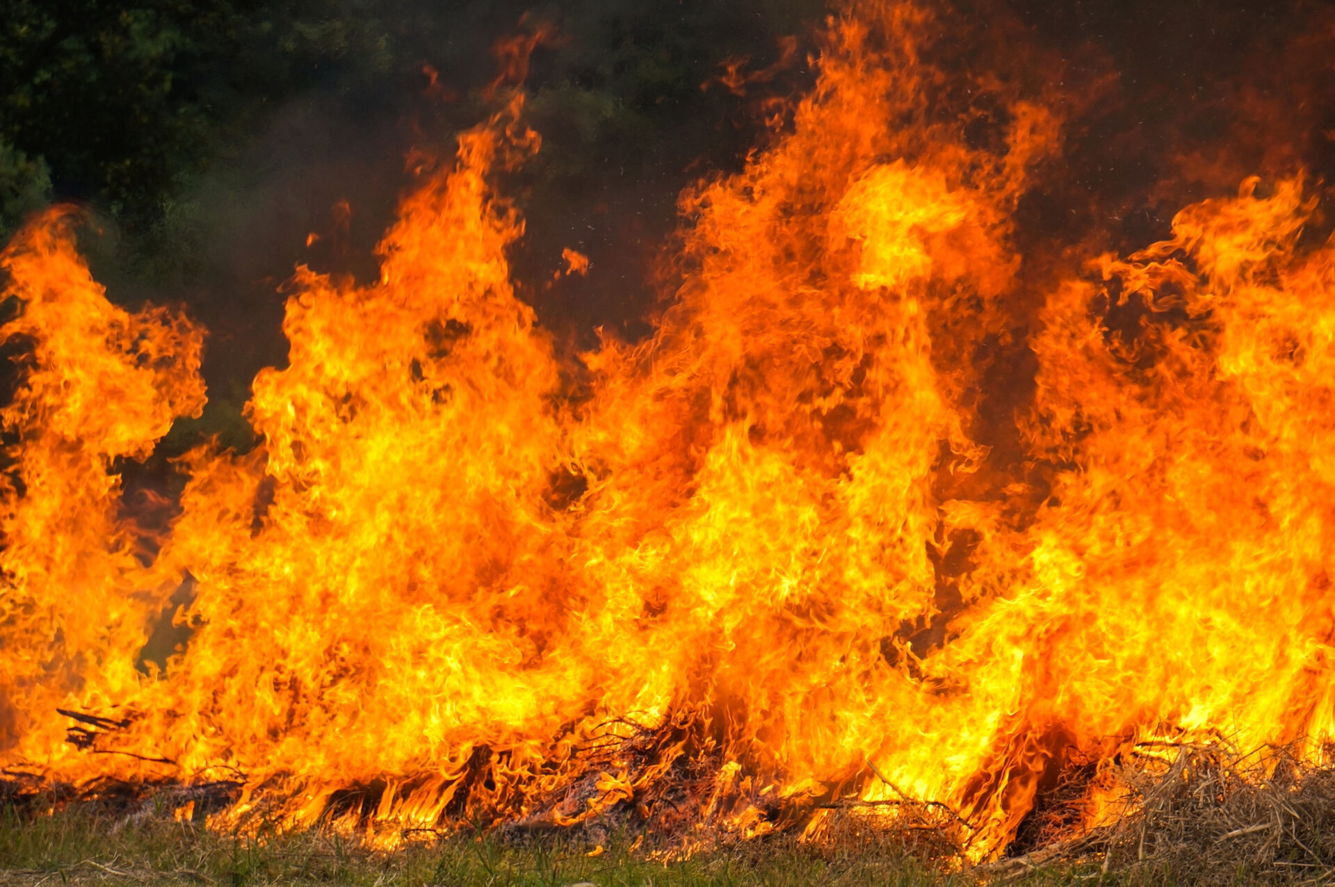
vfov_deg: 4.5
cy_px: 444
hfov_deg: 6.8
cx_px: 668
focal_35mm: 304
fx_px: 11280
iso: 160
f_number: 8
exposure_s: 1/320
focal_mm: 203
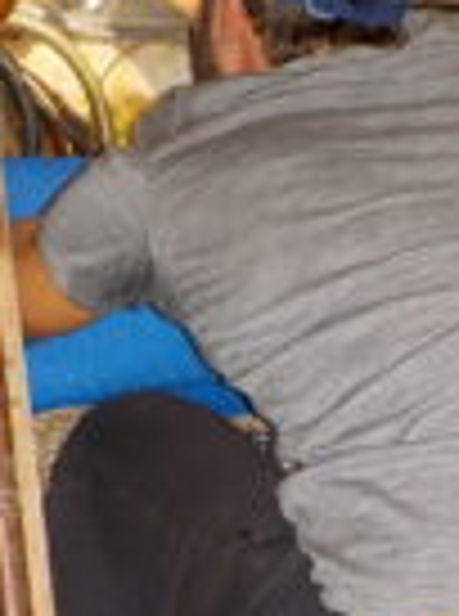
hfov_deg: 18.9
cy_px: 360
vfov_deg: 25.7
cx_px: 434
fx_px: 1350
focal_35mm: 76
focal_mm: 4.1
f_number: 3.3
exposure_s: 1/30
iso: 200
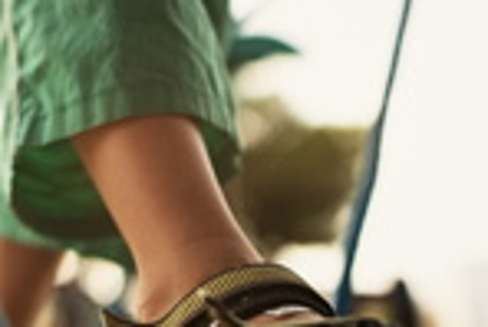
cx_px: -79
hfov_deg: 23.2
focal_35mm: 81
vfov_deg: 16.9
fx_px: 1099
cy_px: 192
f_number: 1.4
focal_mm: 24
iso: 100
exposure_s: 1/320
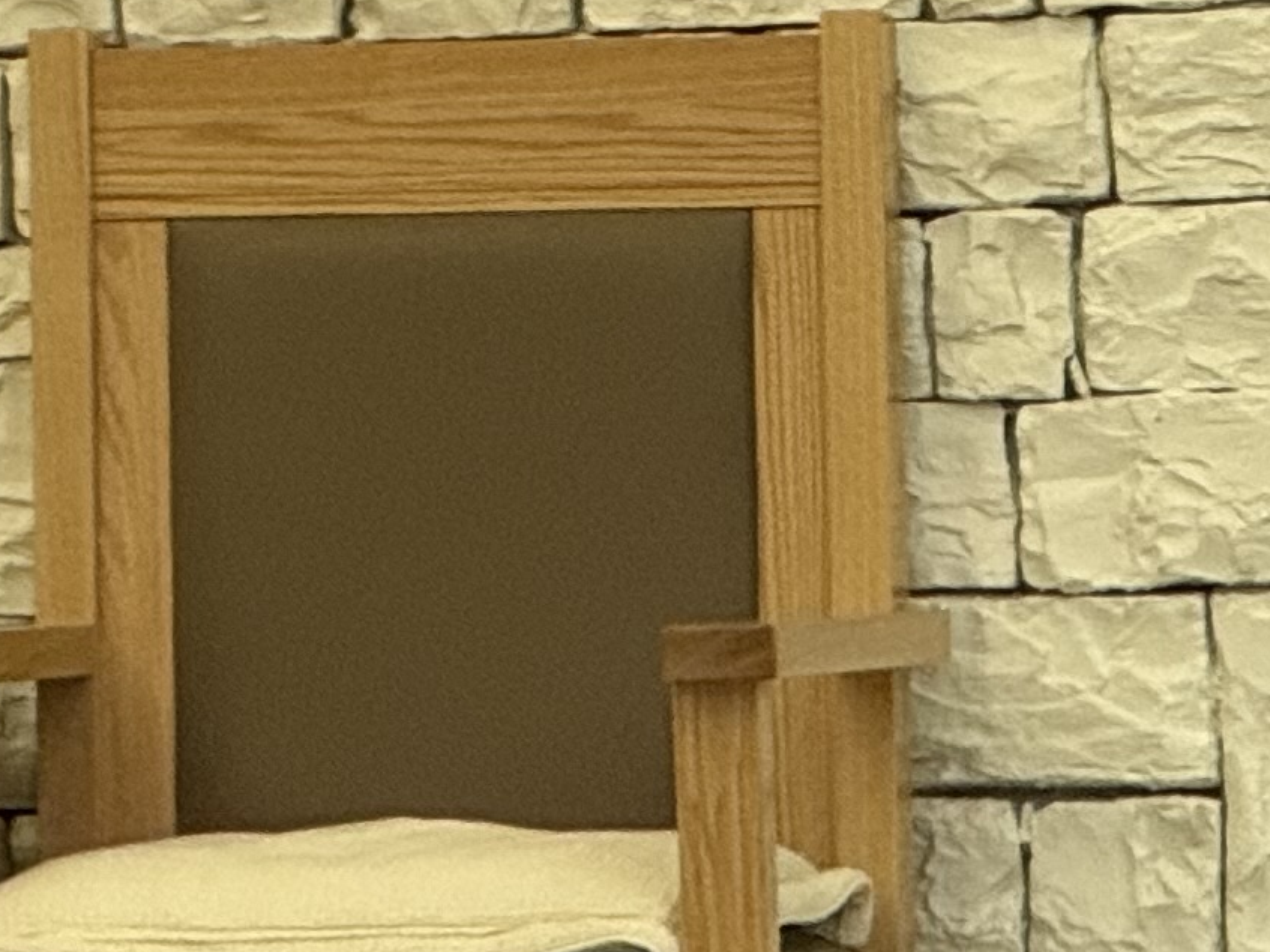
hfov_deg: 3.4
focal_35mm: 572
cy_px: -1162
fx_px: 20980
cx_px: -1677
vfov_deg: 2.6
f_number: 2.8
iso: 100
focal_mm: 15.66
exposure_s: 1/120
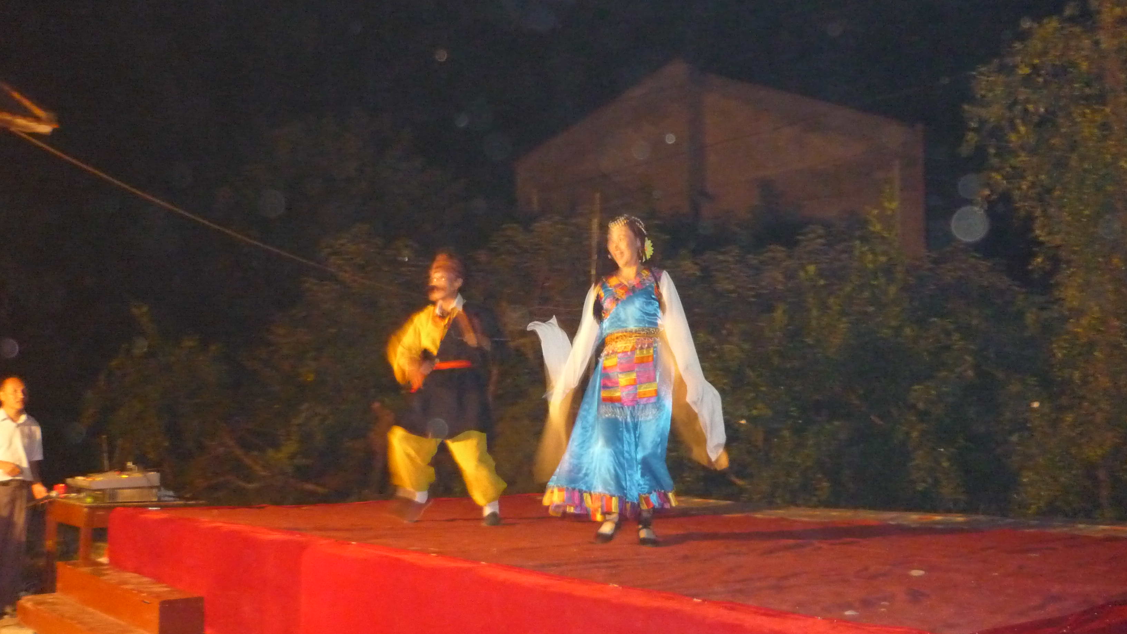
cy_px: 332
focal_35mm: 36
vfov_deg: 32.8
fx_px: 1076
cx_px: 564
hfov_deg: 55.3
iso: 1000
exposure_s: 1/8
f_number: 2.8
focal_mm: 5.5
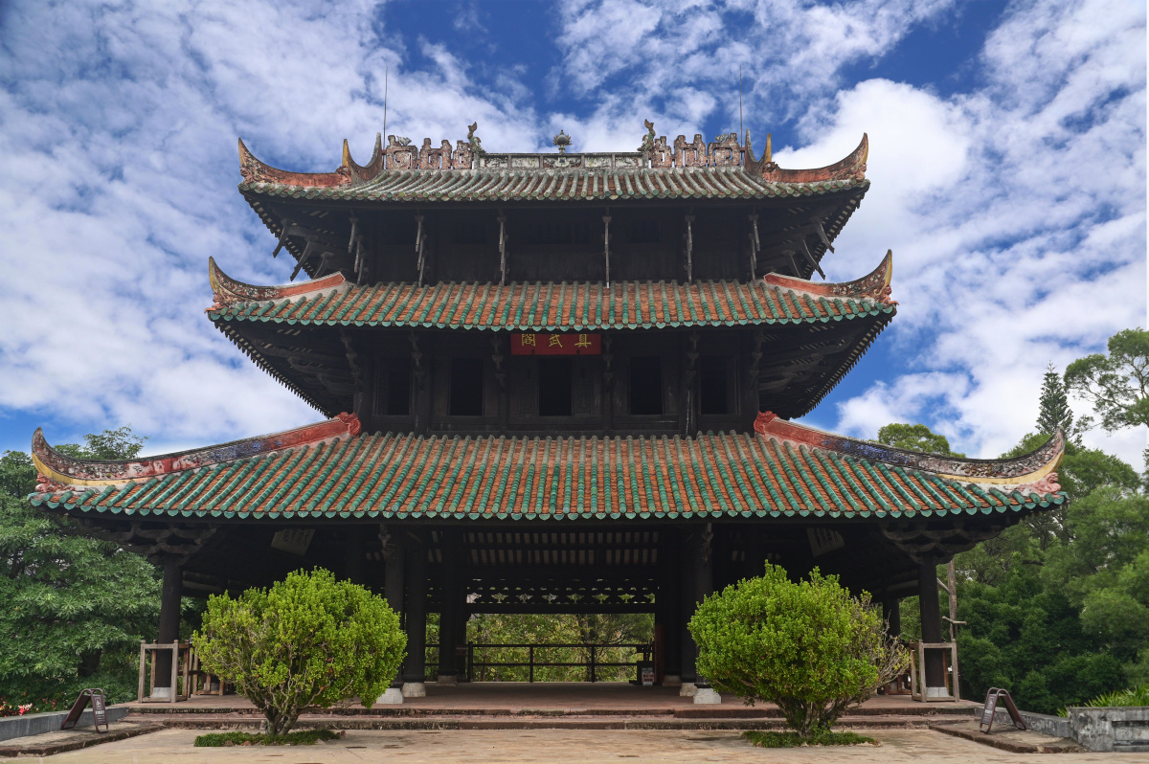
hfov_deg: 54.5
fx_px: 1116
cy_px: 382
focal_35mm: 35
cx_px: 574
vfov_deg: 37.8
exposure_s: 1/125
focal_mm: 35
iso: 280
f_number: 4
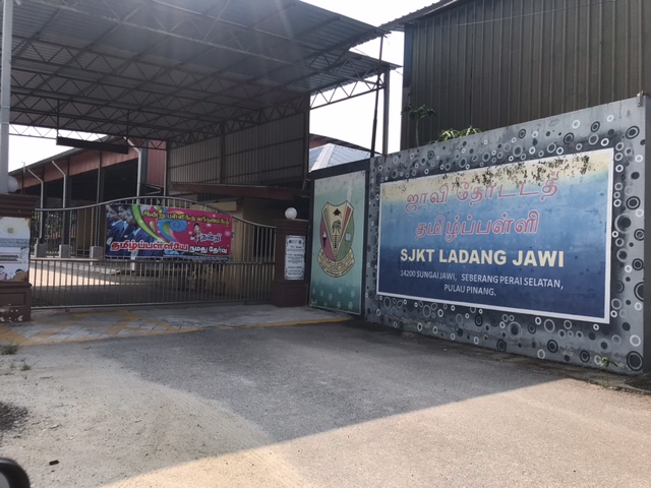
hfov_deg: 63.4
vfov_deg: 49.7
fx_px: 527
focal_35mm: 28
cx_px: 326
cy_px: 244
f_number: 1.8
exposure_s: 1/1880
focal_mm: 3.99
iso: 20
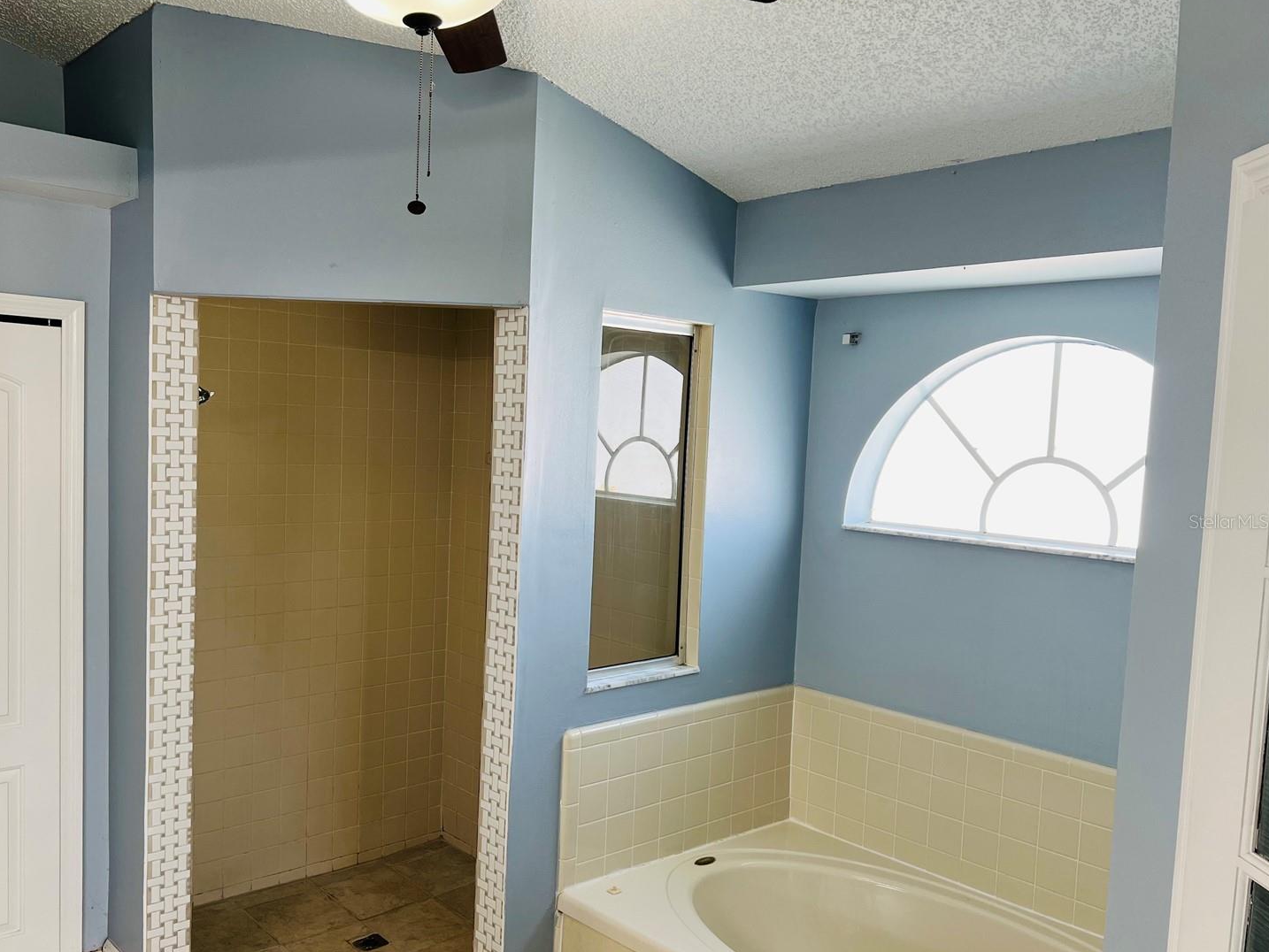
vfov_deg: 48.2
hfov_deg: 61.5
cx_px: 565
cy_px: 521
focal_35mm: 29
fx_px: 1063
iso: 50
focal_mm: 5.7
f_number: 1.5
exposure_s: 1/163
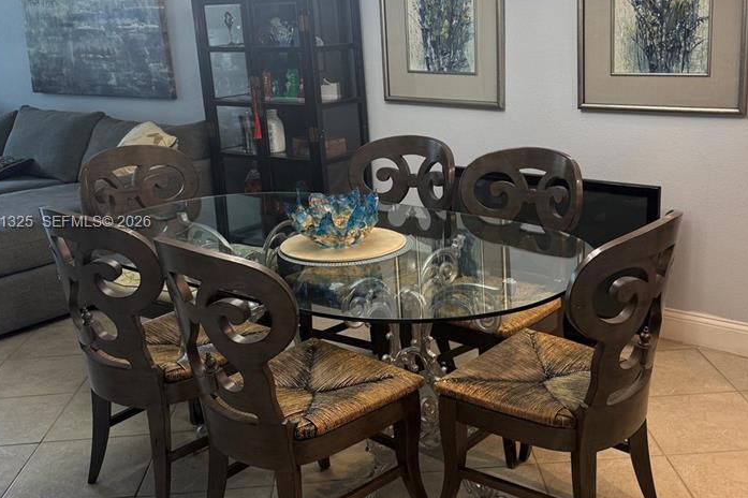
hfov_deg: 45.3
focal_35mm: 43
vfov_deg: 31.1
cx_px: 436
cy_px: 223
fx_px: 893
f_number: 1.78
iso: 125
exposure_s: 1/60
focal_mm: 6.76
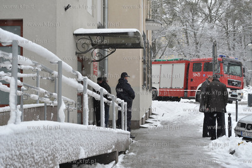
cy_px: 84
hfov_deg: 28.9
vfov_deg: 19.4
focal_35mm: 70
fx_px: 490
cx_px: 126
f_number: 6.3
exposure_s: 1/160
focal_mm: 70
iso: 500
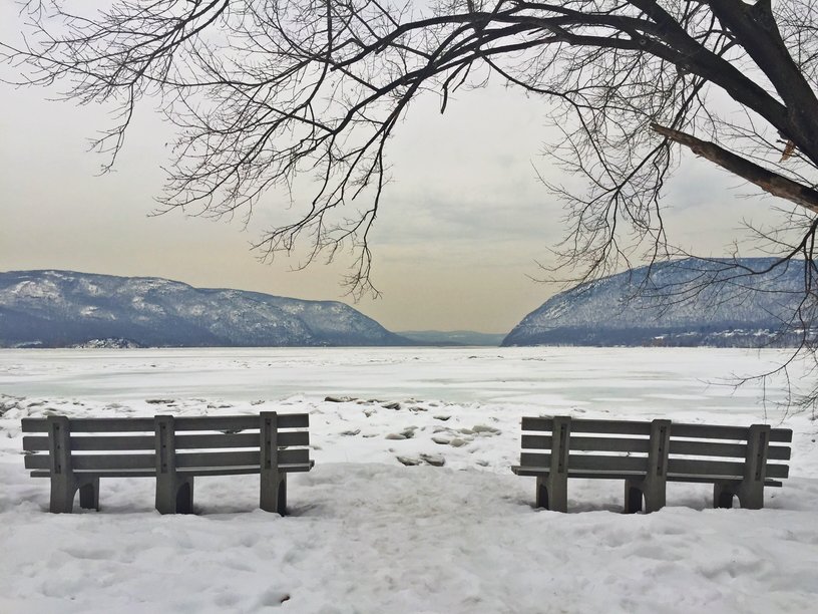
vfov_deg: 48.2
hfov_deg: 61.7
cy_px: 307
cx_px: 409
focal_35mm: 29
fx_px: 685
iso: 32
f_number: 2.2
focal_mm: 4.15
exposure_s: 1/2083
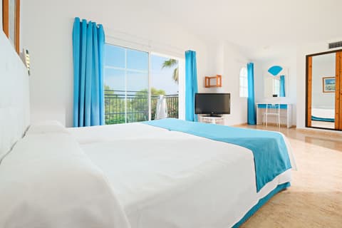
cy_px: 114
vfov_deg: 77.3
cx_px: 171
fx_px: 142
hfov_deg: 100.4
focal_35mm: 15
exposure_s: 1/55
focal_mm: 10
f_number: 11
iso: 800
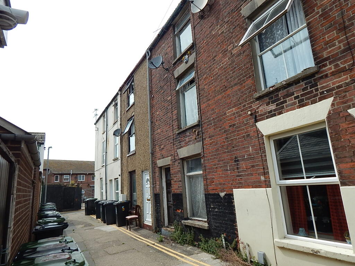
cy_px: 133
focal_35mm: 22
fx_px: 226
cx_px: 178
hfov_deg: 76.4
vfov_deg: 61.1
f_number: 3
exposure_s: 1/1500
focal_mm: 4
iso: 125
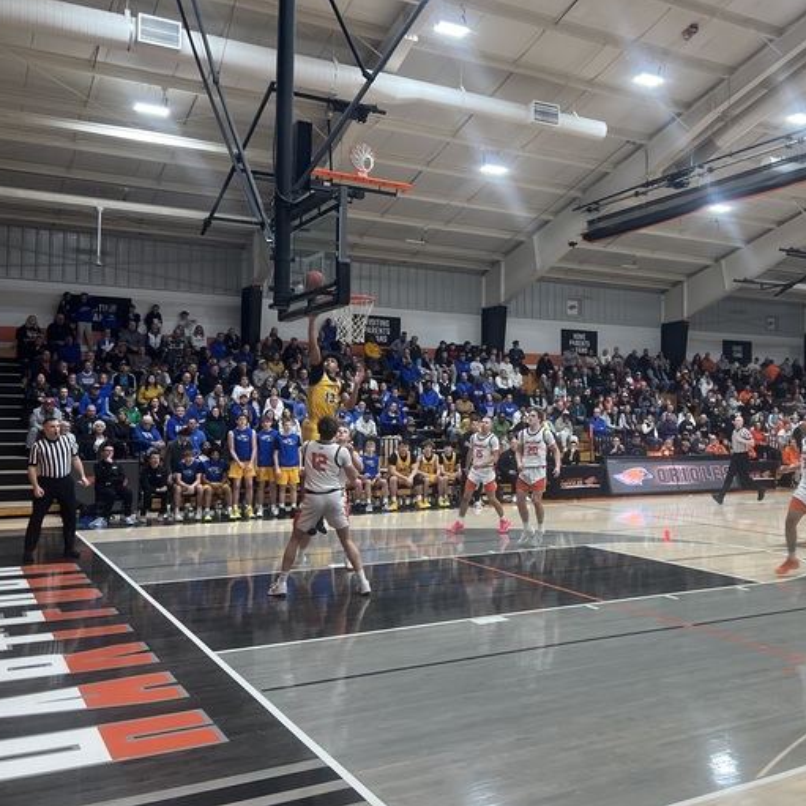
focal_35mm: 36
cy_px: 383
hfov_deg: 44.8
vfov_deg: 46.0
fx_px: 948
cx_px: 580
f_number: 1.5
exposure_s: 1/120
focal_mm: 5.7
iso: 125
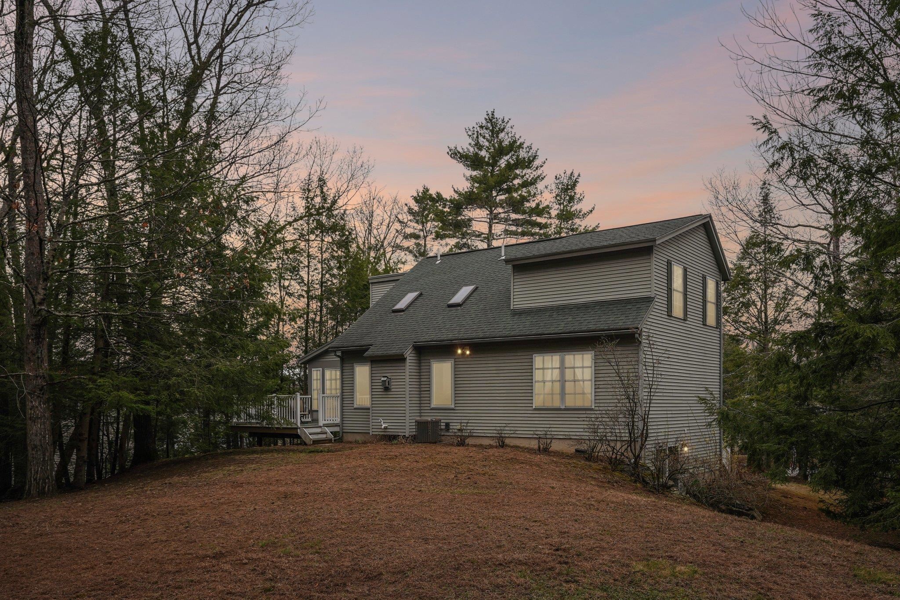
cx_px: 450
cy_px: 300
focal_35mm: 28
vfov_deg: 46.4
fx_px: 700
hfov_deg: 65.5
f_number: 8
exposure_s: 1/50
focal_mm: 28
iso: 100
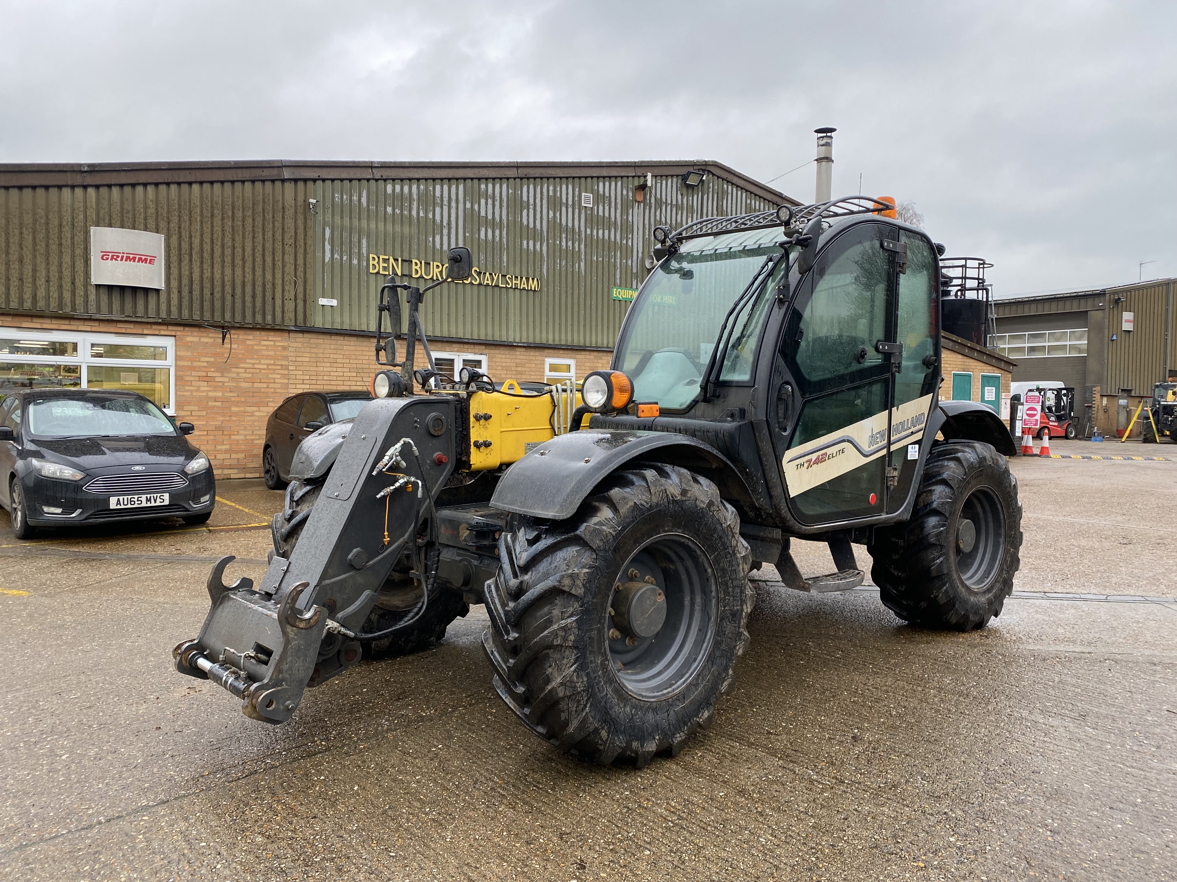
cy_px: 441
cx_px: 588
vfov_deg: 53.1
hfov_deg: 67.3
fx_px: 884
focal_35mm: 26
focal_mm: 4.25
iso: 64
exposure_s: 1/122
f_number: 1.8
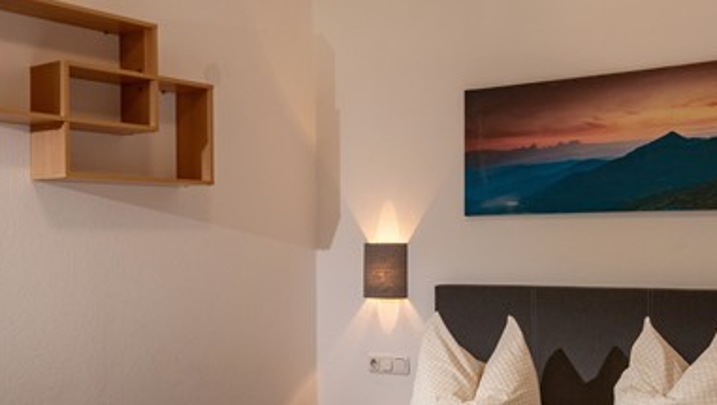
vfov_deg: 26.6
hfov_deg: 45.2
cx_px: 425
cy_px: 236
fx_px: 856
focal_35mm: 45
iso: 320
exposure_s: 1/10
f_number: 9
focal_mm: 16
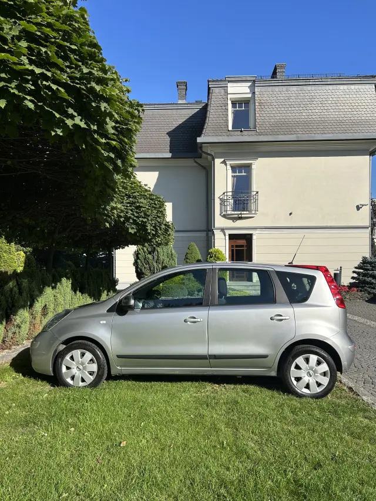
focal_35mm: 26
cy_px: 250
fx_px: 376
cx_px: 188
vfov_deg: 67.3
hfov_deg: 53.1
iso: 50
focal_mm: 5.7
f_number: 1.5
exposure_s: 1/3831
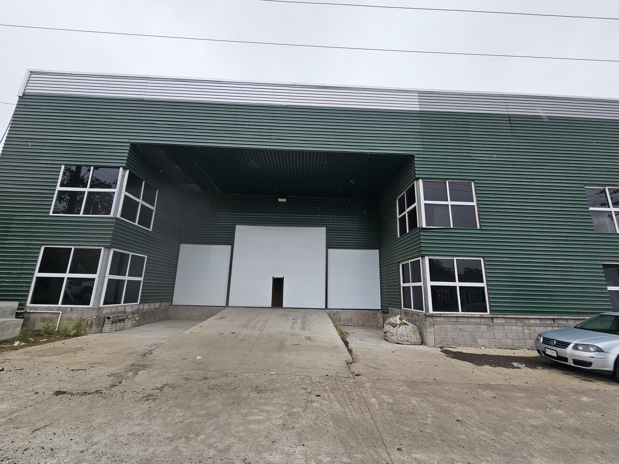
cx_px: 310
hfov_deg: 106.2
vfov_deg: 89.9
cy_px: 232
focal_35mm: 13
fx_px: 232
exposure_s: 1/792
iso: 64
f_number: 2.2
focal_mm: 2.2
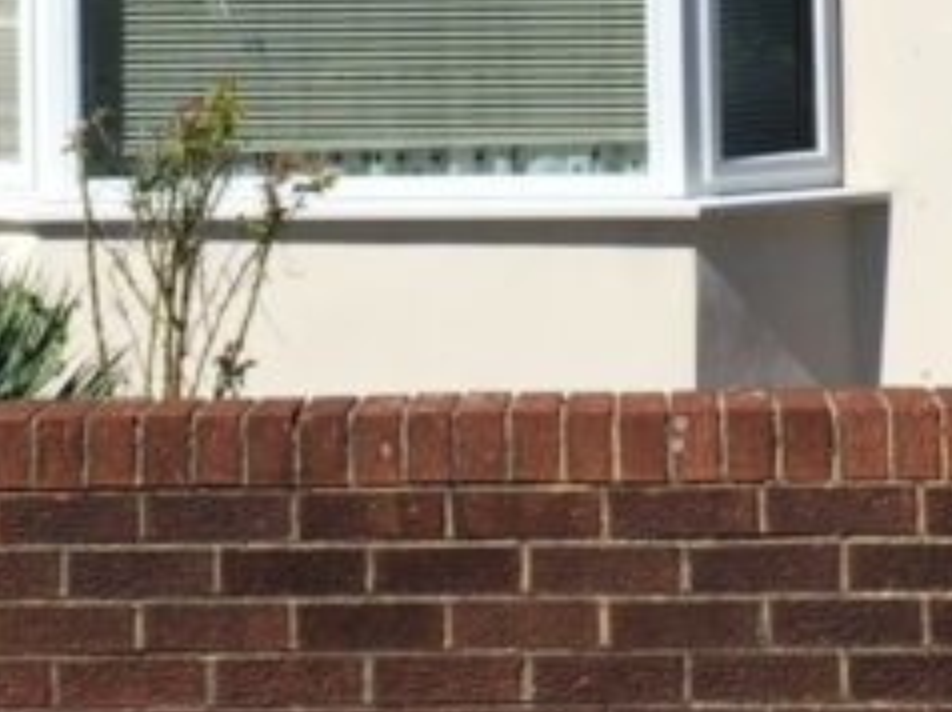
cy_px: -224
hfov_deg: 15.8
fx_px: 3434
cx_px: 408
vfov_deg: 11.5
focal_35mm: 125
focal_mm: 4.15
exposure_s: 1/2137
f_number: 2.2
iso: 25
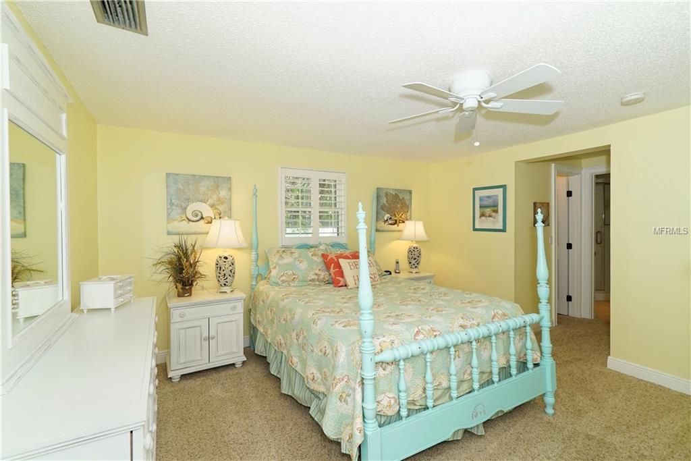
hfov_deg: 96.7
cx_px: 346
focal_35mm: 16
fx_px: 307
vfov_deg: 73.8
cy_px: 230
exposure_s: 1/60
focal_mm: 16
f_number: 9
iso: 640
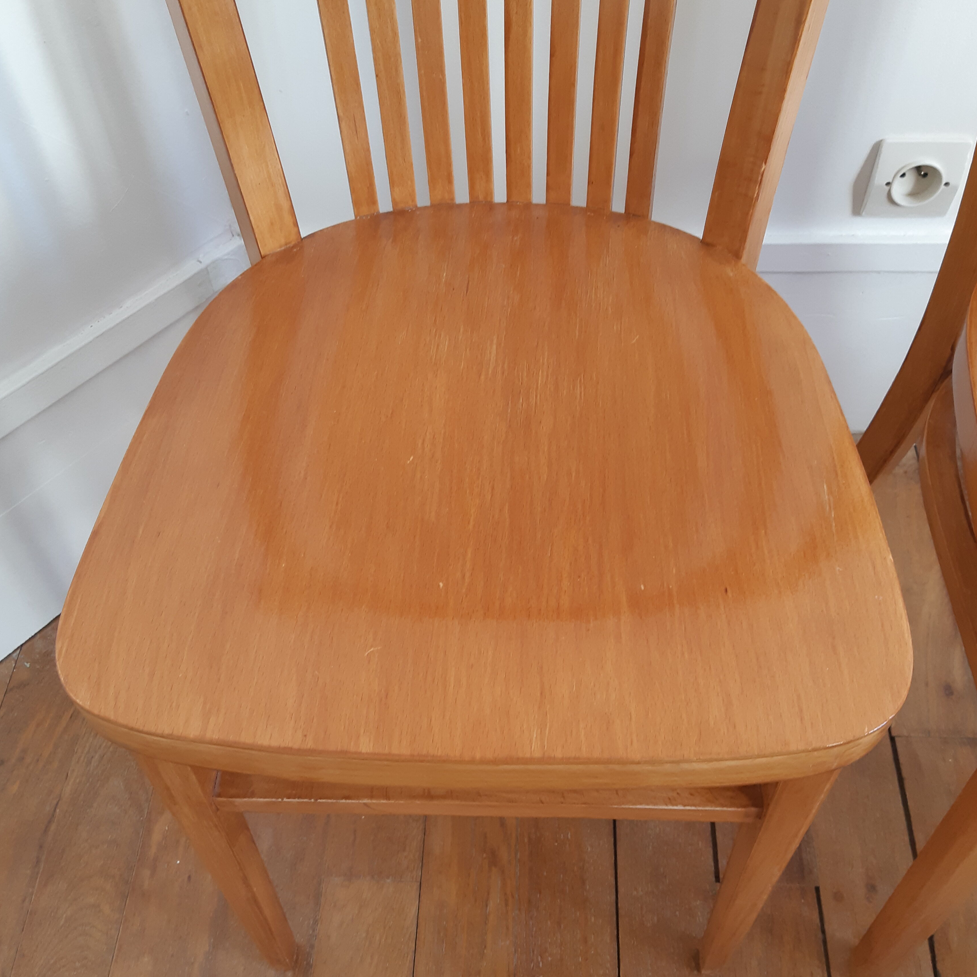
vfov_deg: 52.5
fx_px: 990
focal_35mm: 31
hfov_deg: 52.5
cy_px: 535
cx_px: 487
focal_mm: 3.93
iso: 125
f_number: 1.7
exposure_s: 1/50
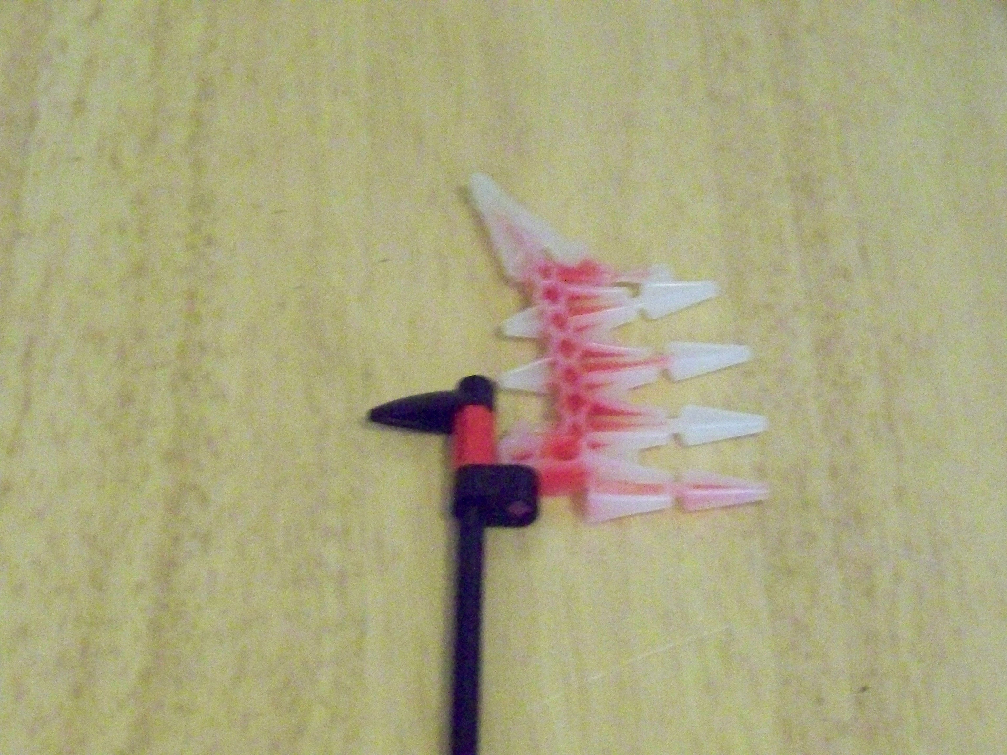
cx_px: 504
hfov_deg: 16.8
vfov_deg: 12.7
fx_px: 3404
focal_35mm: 117
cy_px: 378
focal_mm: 19.4
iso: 1600
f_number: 3.2
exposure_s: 1/30
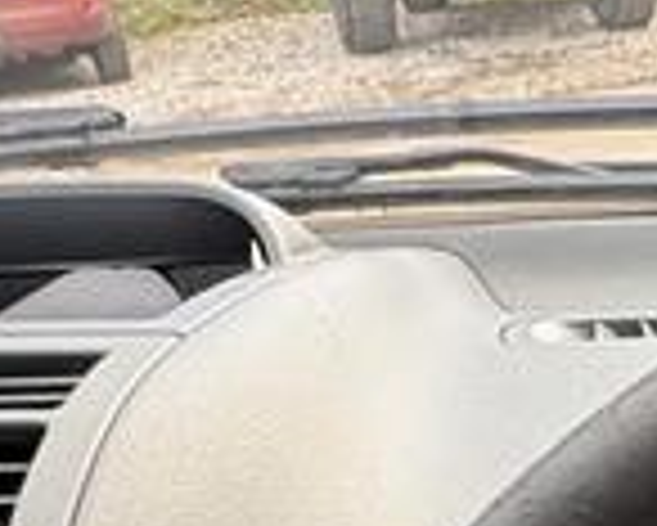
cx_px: 747
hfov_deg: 21.4
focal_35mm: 84
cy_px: 1021
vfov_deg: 15.2
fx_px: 1634
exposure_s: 1/99
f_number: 2.2
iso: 125
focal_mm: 2.22
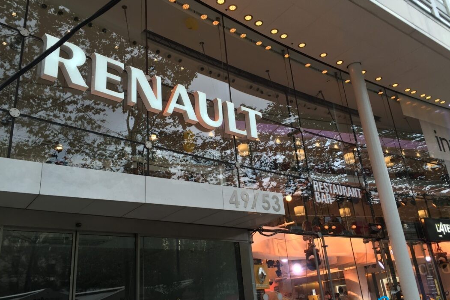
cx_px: 228
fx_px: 388
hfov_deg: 60.3
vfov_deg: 42.3
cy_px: 151
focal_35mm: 31
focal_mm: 4.15
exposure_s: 1/100
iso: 40
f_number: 2.2
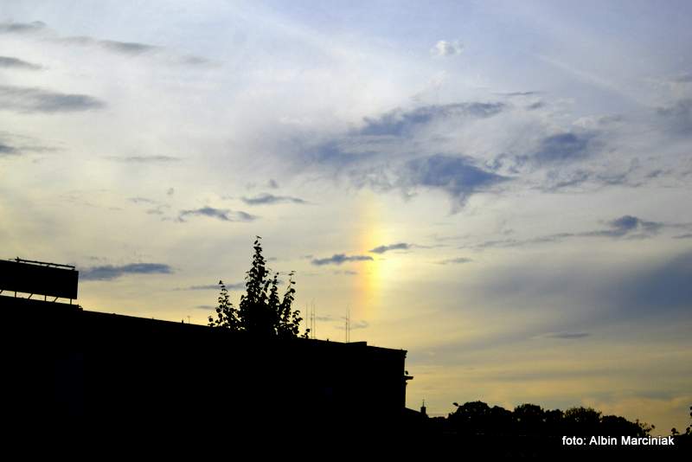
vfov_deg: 16.6
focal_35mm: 82
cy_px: 231
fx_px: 1586
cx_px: 346
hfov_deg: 24.6
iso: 400
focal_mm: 55
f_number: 6.3
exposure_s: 1/1600
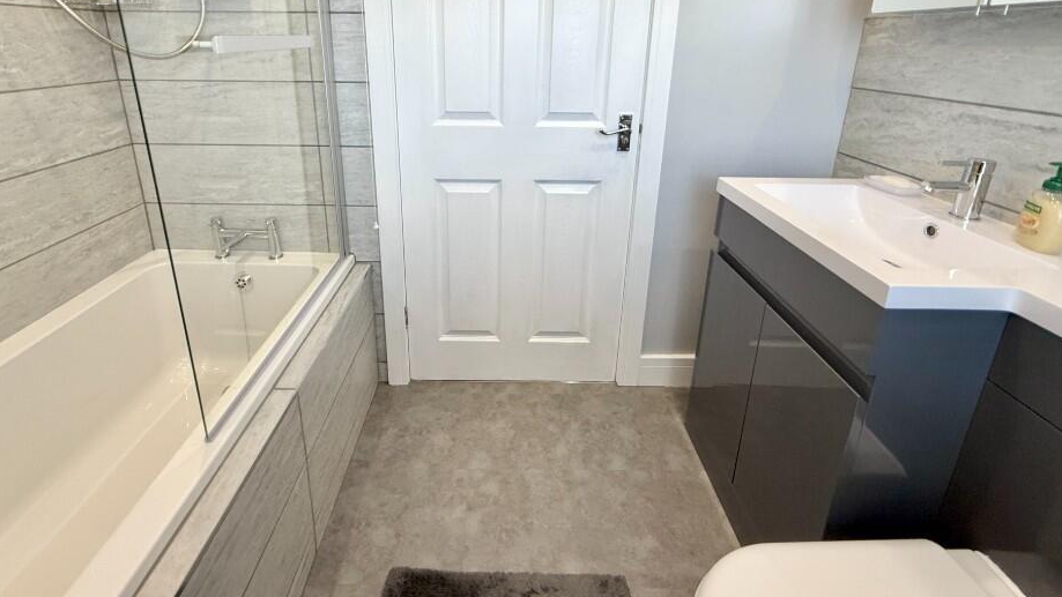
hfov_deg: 95.8
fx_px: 479
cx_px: 496
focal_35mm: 17
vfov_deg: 61.4
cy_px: 172
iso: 320
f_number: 2.2
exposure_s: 1/100
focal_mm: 2.22
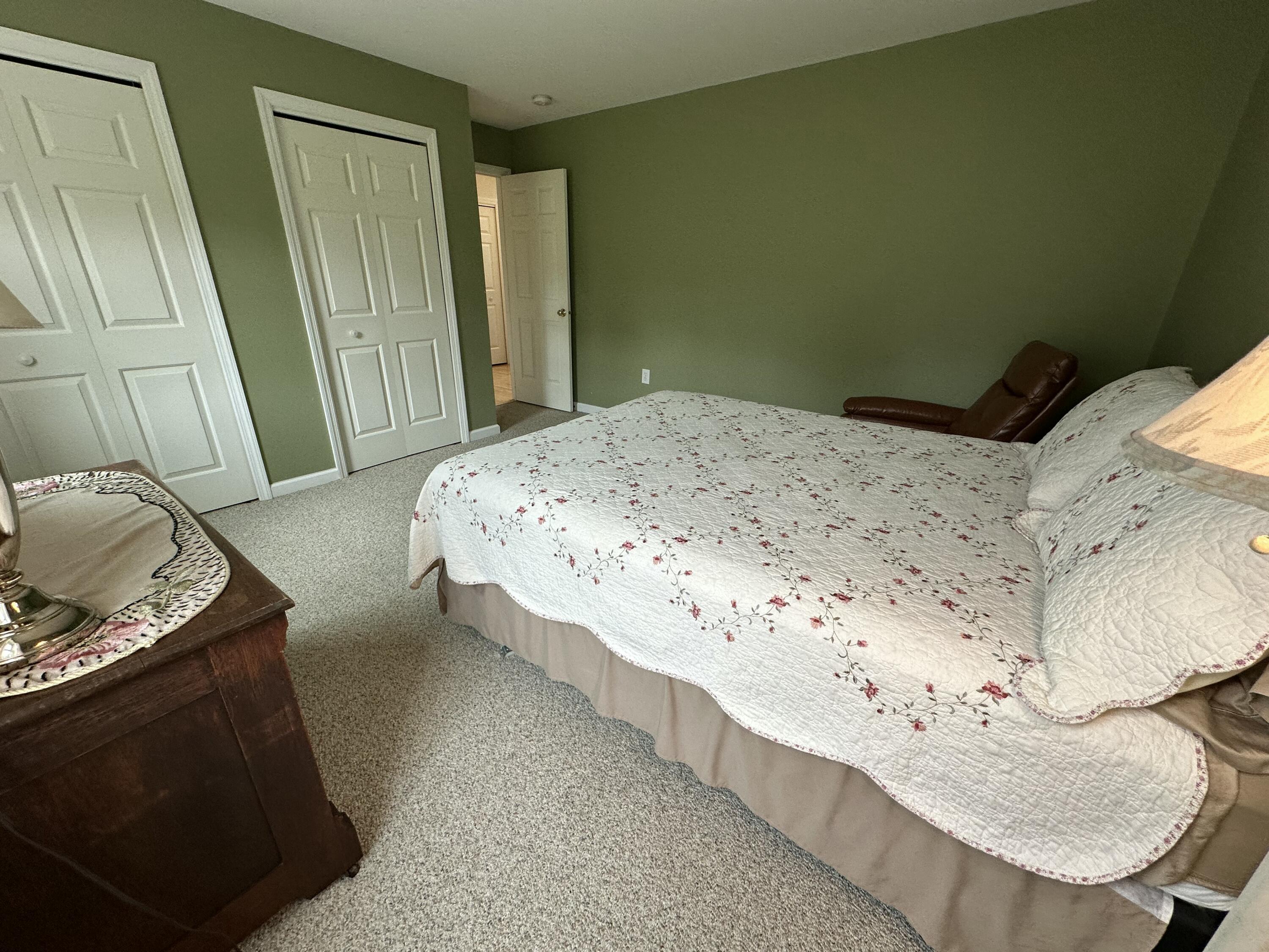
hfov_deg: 102.1
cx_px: 634
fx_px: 513
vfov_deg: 85.7
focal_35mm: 14
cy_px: 476
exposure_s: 1/120
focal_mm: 2.22
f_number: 2.2
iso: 125
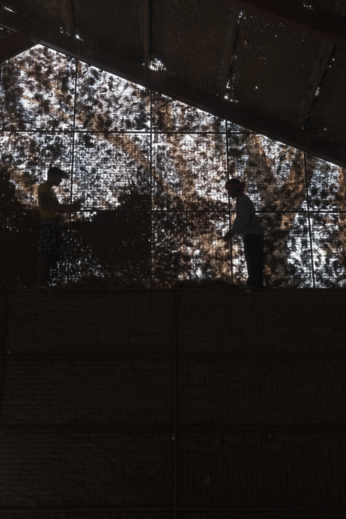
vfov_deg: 40.3
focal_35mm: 49
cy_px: 260
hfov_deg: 27.5
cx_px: 173
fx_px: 706
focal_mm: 32.5
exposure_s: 1/100
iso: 200
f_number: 4.5
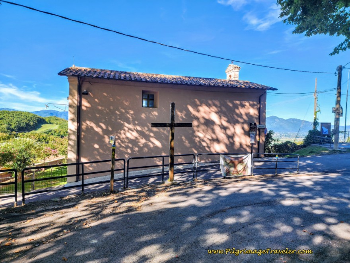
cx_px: 175
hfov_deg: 73.9
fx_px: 233
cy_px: 132
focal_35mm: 23
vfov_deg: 58.9
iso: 12
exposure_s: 1/354
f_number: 1.8
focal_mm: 6.4
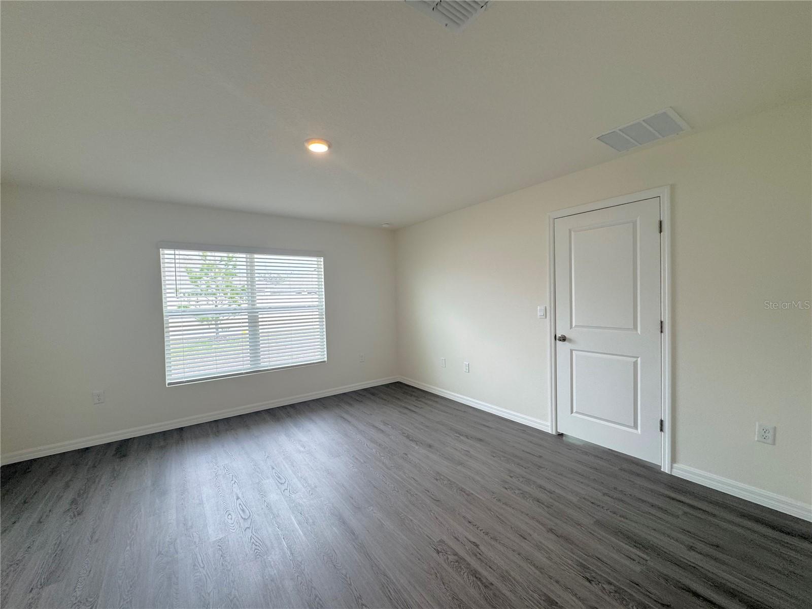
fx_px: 328
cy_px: 304
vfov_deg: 85.7
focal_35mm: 14
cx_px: 406
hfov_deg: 102.1
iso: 64
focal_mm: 2.22
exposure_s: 1/120
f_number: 2.2
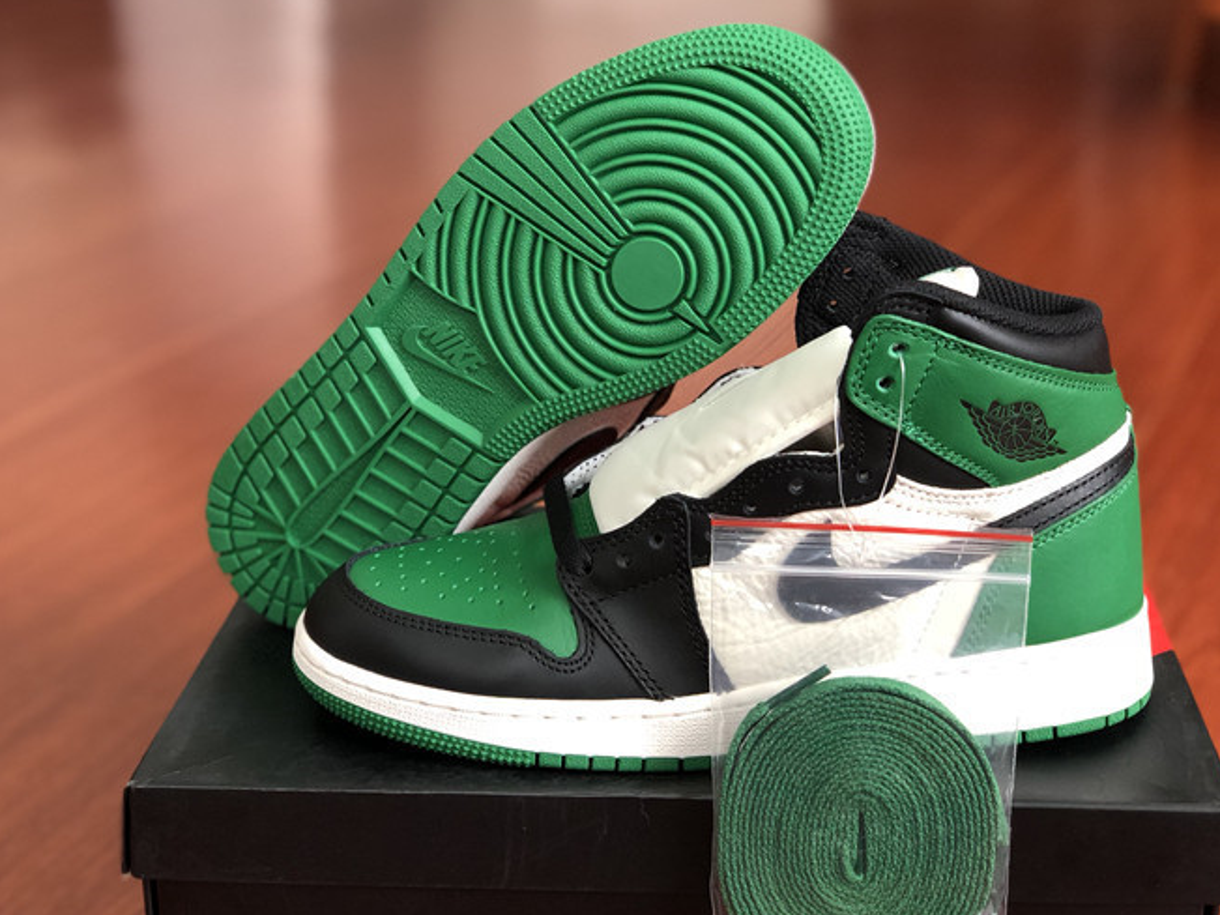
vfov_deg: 24.8
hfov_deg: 32.7
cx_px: 631
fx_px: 2079
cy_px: 478
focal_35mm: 59
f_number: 2.4
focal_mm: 6
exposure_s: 1/50
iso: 250
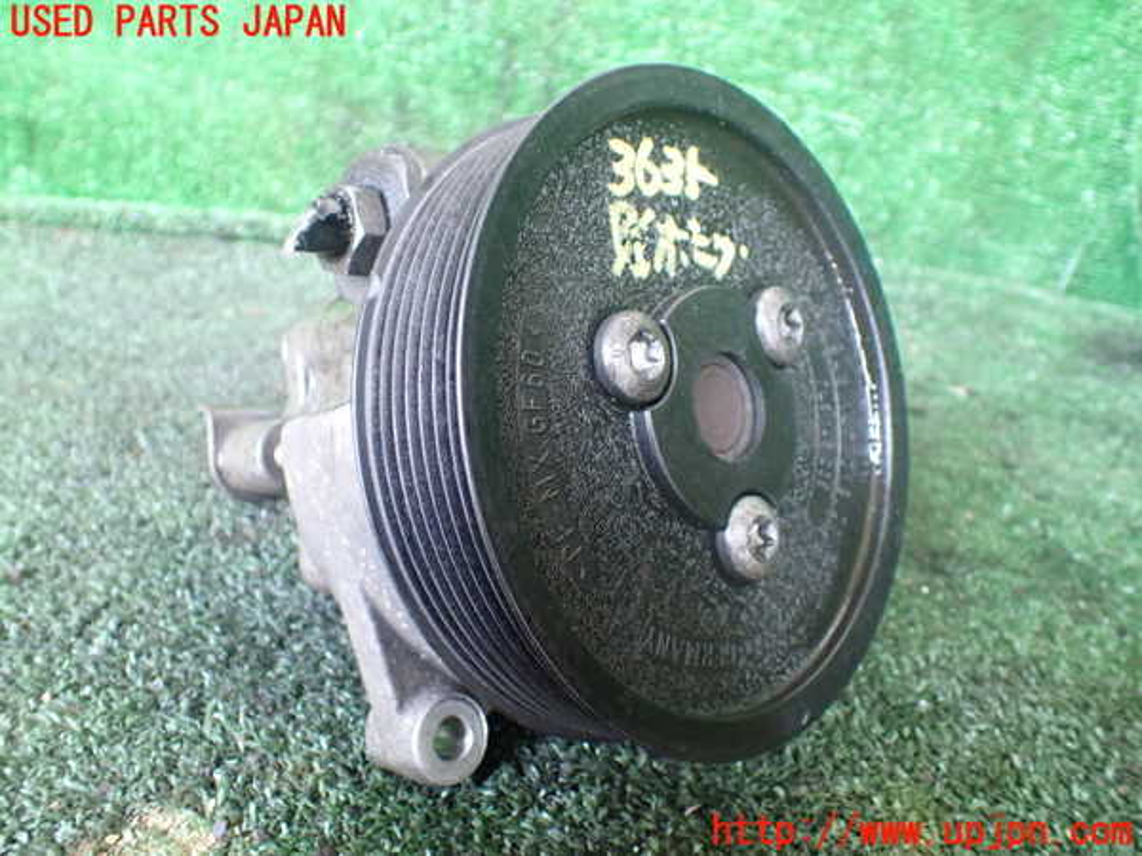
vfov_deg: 46.8
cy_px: 428
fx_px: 990
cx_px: 571
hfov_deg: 60.0
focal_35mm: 30
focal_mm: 5.4
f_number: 2.3
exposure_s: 1/50
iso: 800
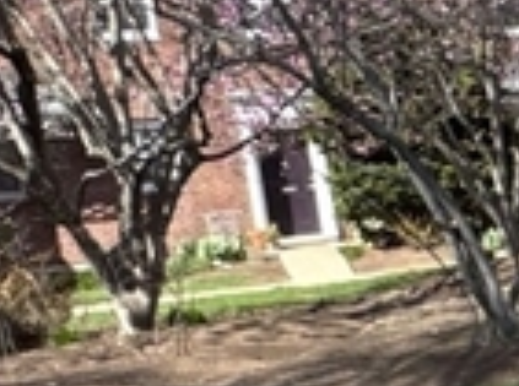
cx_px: 1123
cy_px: 415
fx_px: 1525
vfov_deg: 14.1
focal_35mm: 102
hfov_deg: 14.8
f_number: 2.2
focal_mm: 2.22
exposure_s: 1/573
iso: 50
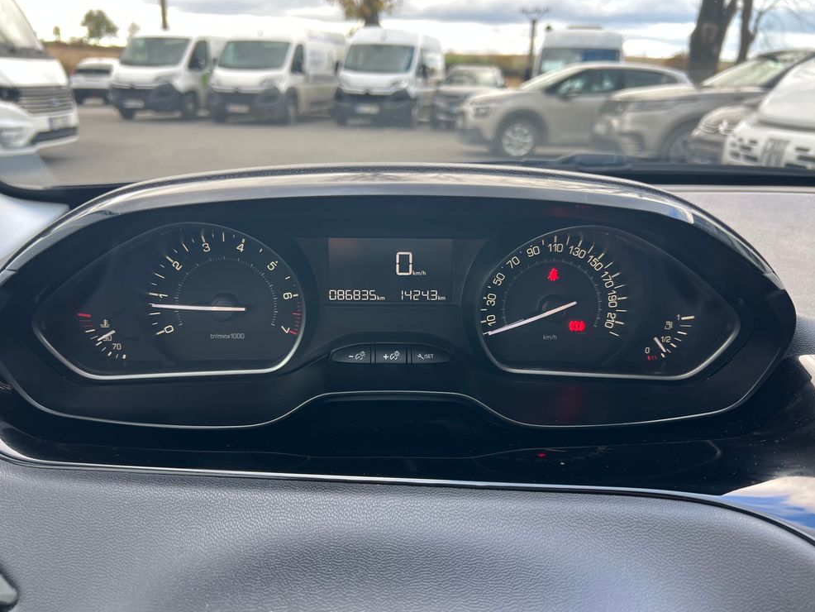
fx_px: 636
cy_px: 314
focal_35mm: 27
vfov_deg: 51.4
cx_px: 397
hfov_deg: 65.3
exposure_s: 1/121
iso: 64
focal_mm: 5.7
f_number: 1.5
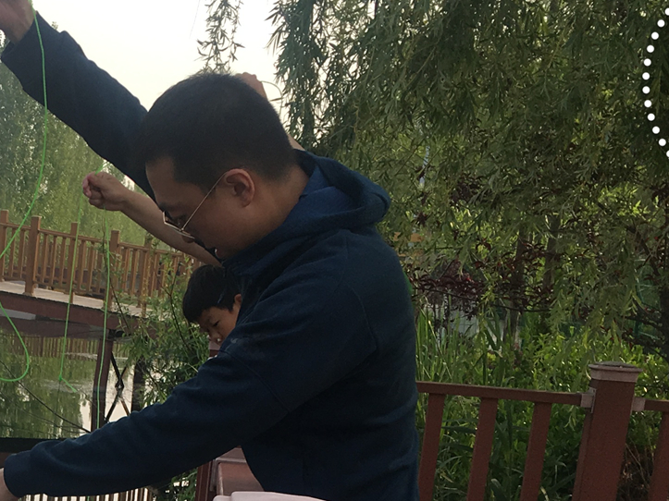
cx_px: -16
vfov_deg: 17.3
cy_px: 625
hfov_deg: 23.1
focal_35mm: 81
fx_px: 1565
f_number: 2.2
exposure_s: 1/615
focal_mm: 4.15
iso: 25
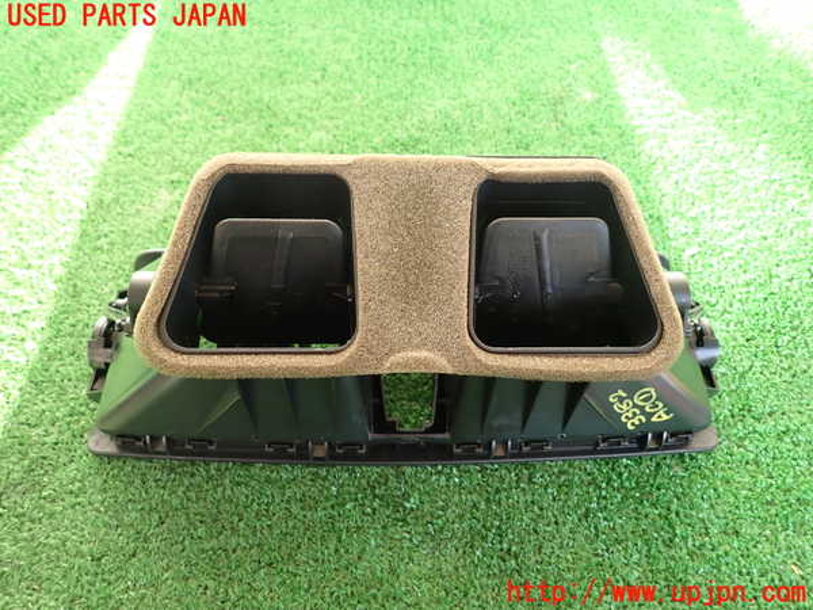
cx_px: 406
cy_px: 305
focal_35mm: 25
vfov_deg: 54.9
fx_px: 587
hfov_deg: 69.4
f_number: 2
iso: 100
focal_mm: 4.5
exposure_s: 1/60
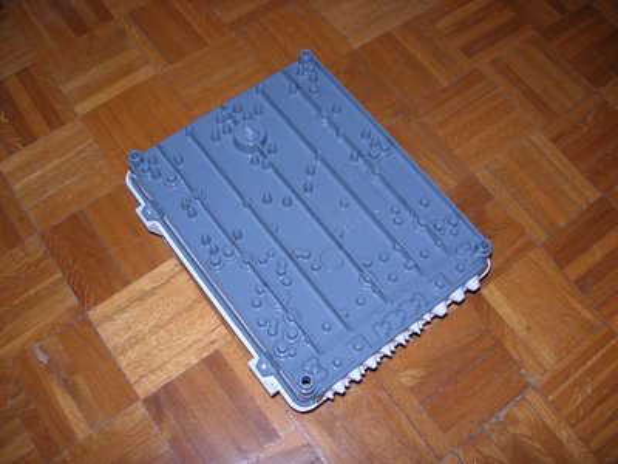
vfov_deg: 37.7
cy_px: 232
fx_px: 678
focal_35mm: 38
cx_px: 309
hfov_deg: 49.0
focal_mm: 7.8
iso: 64
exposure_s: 1/60.1
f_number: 2.8
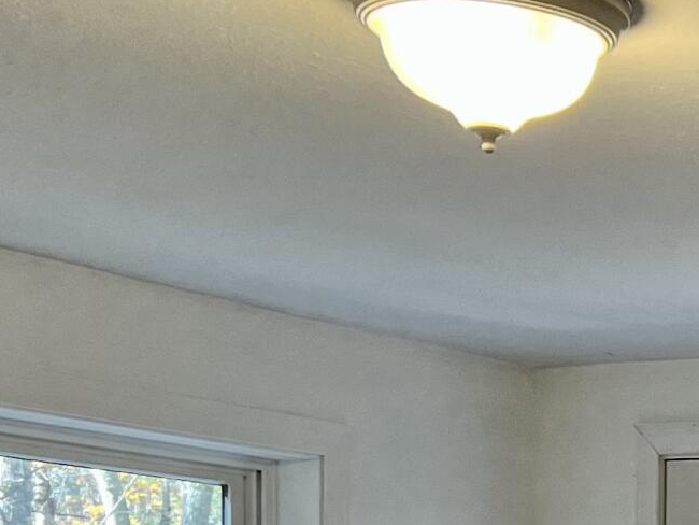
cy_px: 965
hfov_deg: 14.7
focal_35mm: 120
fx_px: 2424
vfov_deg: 11.4
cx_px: 1184
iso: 80
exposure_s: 1/120
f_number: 1.5
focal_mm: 5.7
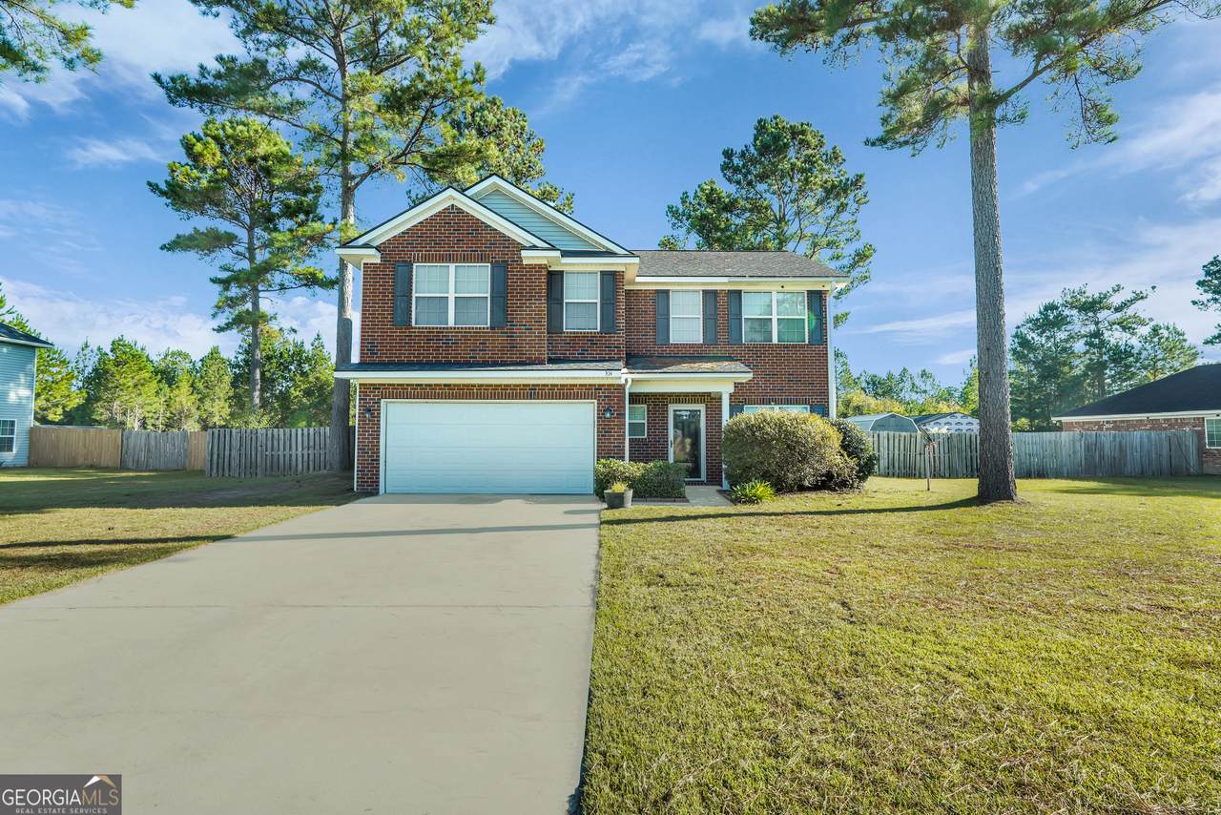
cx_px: 610
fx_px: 543
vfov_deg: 73.8
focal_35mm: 16
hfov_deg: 96.7
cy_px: 408
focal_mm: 16
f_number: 9
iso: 320
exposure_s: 1/125
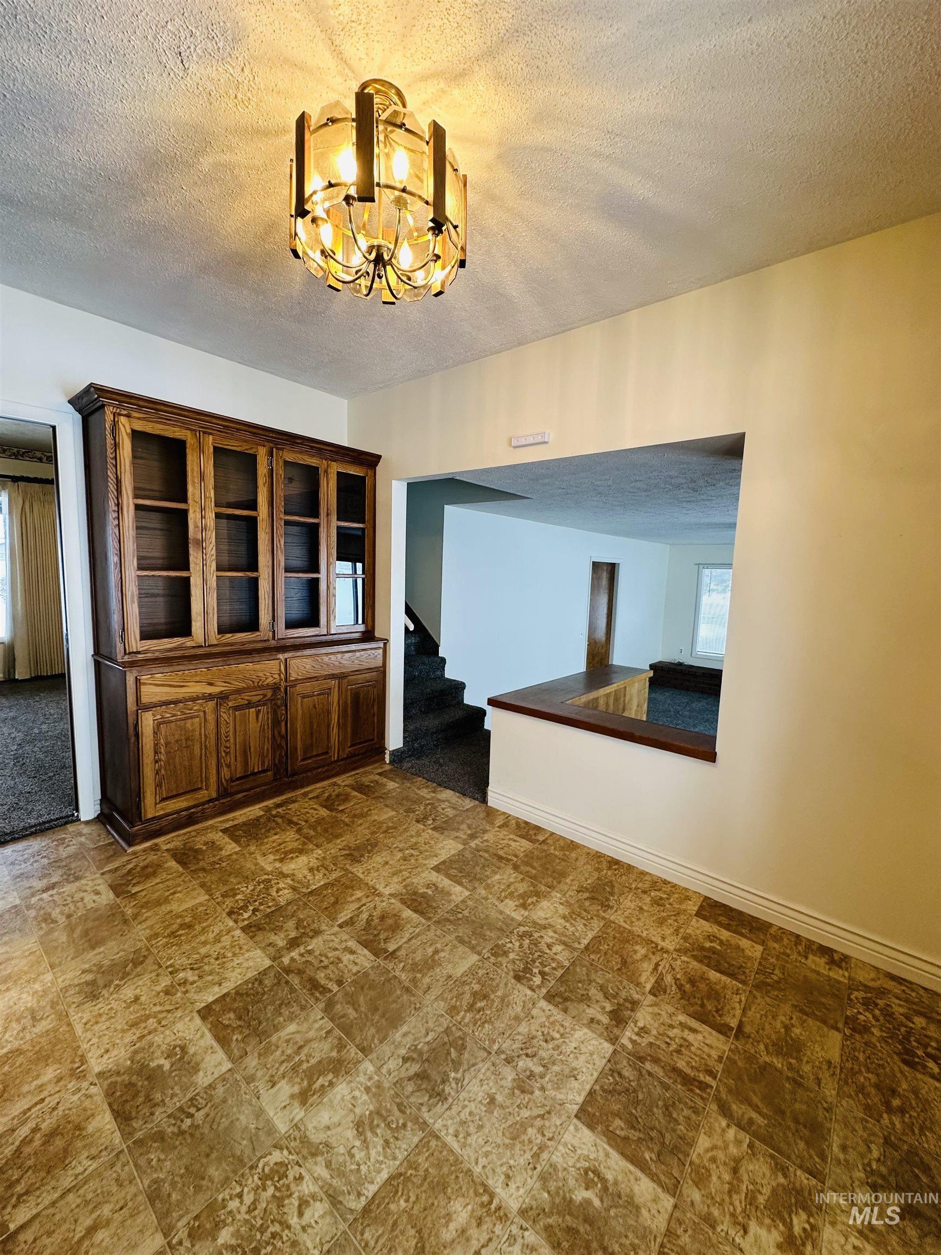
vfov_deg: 102.1
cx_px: 470
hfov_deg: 85.7
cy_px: 628
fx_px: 507
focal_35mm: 14
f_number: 2.2
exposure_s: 1/60
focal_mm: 2.22
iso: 160
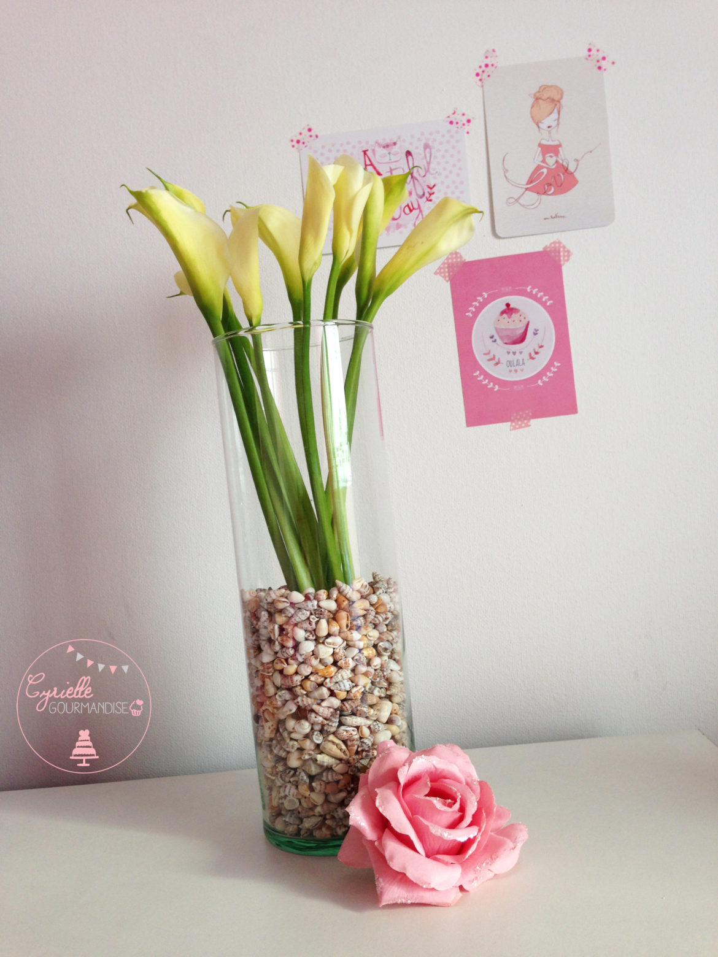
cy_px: 478
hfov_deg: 42.9
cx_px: 359
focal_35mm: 33
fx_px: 913
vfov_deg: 55.4
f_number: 2.4
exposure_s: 1/24
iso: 50
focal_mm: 4.12
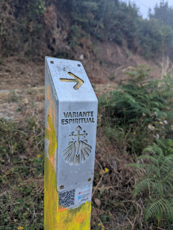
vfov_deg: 71.5
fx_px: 160
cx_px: 86
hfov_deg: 56.9
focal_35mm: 24
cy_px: 115
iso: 44
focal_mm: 6.81
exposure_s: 1/40.5
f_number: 1.85
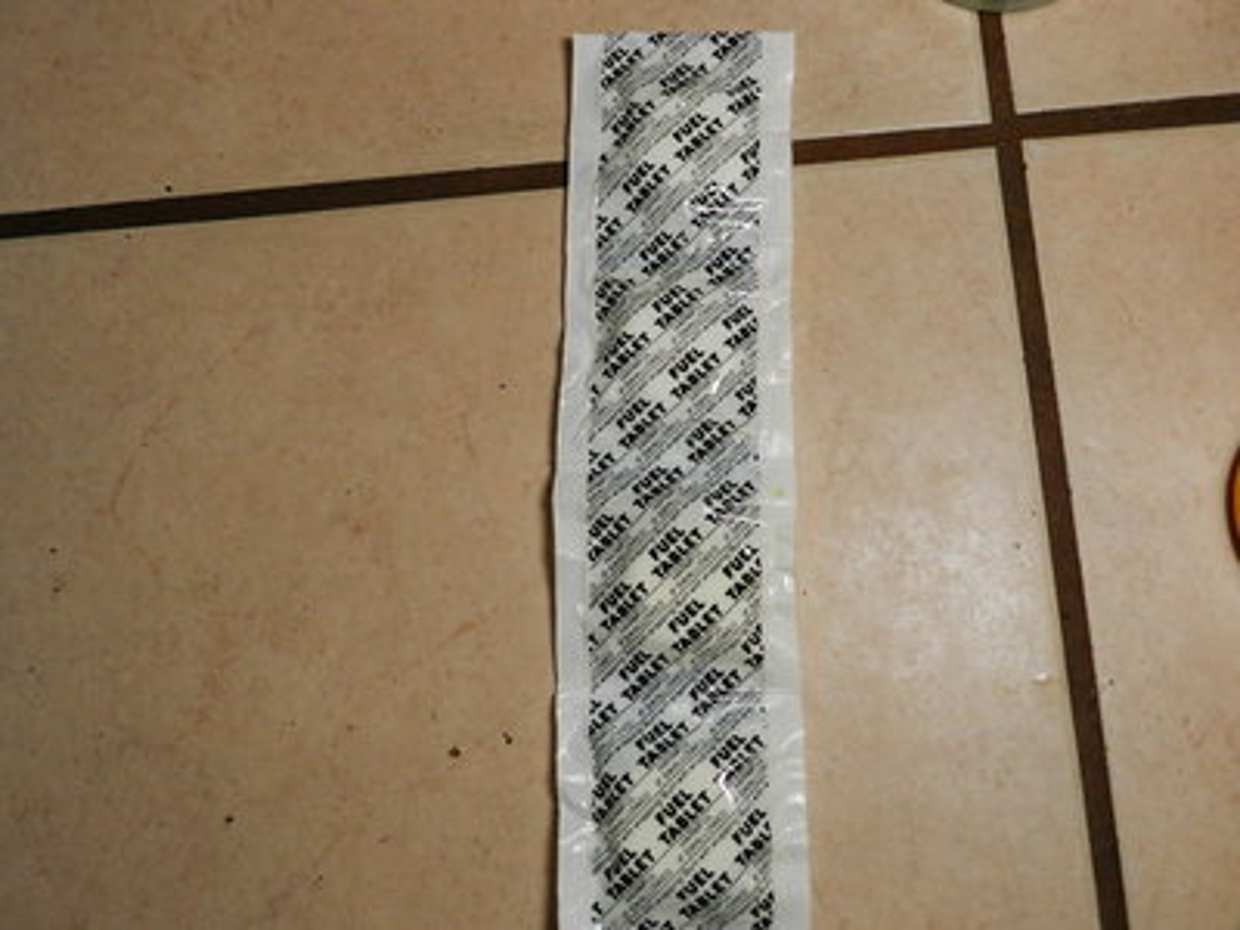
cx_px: 620
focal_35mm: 32
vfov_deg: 44.2
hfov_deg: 56.8
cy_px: 465
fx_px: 1146
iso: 640
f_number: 3.7
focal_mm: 5.6
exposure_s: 1/125
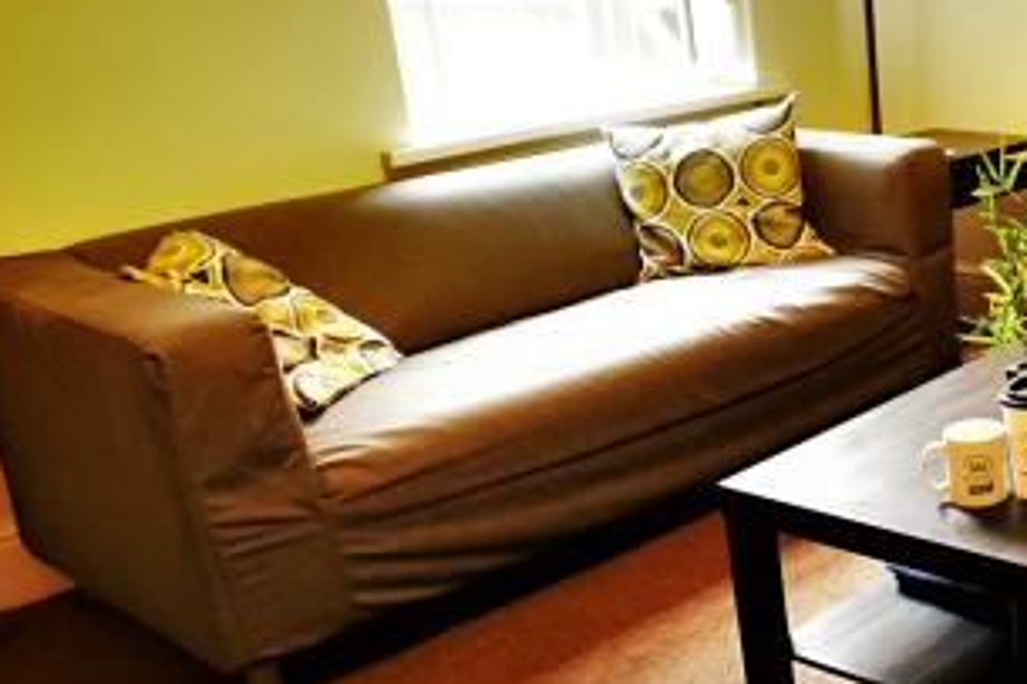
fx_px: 1340
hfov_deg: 36.3
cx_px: 1098
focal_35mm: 47
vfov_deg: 28.6
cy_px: 355
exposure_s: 1/30
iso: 4000
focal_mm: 14
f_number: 4
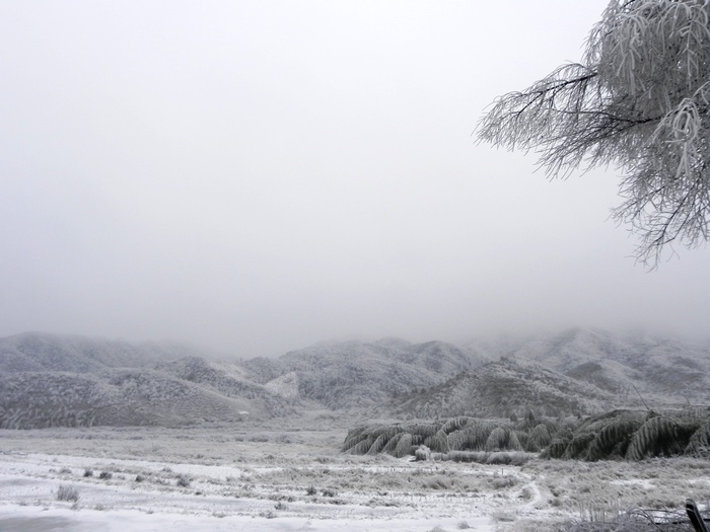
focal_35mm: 29
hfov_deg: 61.7
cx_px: 355
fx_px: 595
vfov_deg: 48.2
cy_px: 266
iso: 160
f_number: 5.6
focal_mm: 5.2
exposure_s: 1/267
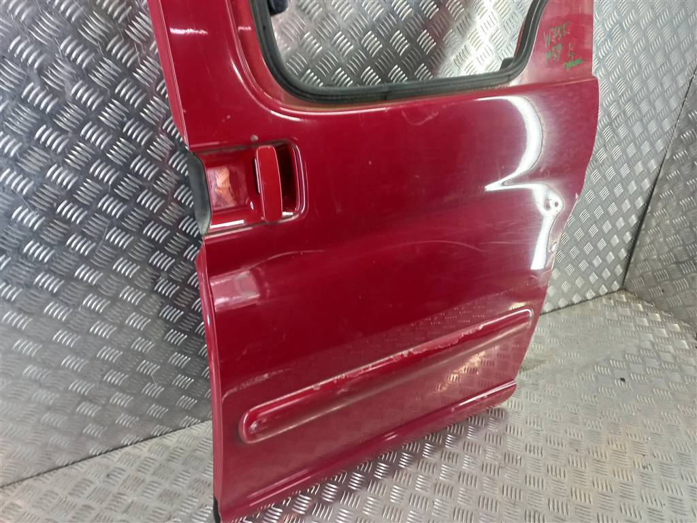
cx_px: 348
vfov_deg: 54.9
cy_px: 262
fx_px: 503
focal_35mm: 25
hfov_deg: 69.4
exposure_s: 1/50
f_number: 1.8
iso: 100
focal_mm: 4.6
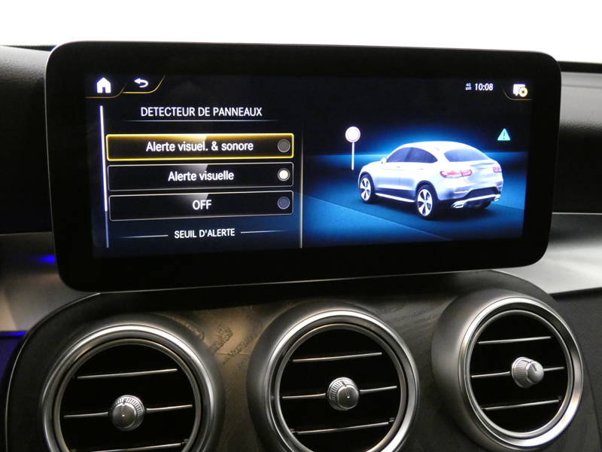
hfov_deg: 47.9
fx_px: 678
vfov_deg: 36.8
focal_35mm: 39
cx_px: 301
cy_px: 226
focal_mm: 7.1
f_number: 3.6
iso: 1600
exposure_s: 1/20
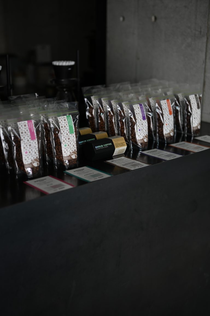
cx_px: 105
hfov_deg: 27.0
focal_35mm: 50
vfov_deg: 39.6
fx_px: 438
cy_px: 158
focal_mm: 50
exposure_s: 1/80
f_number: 2.2
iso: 100
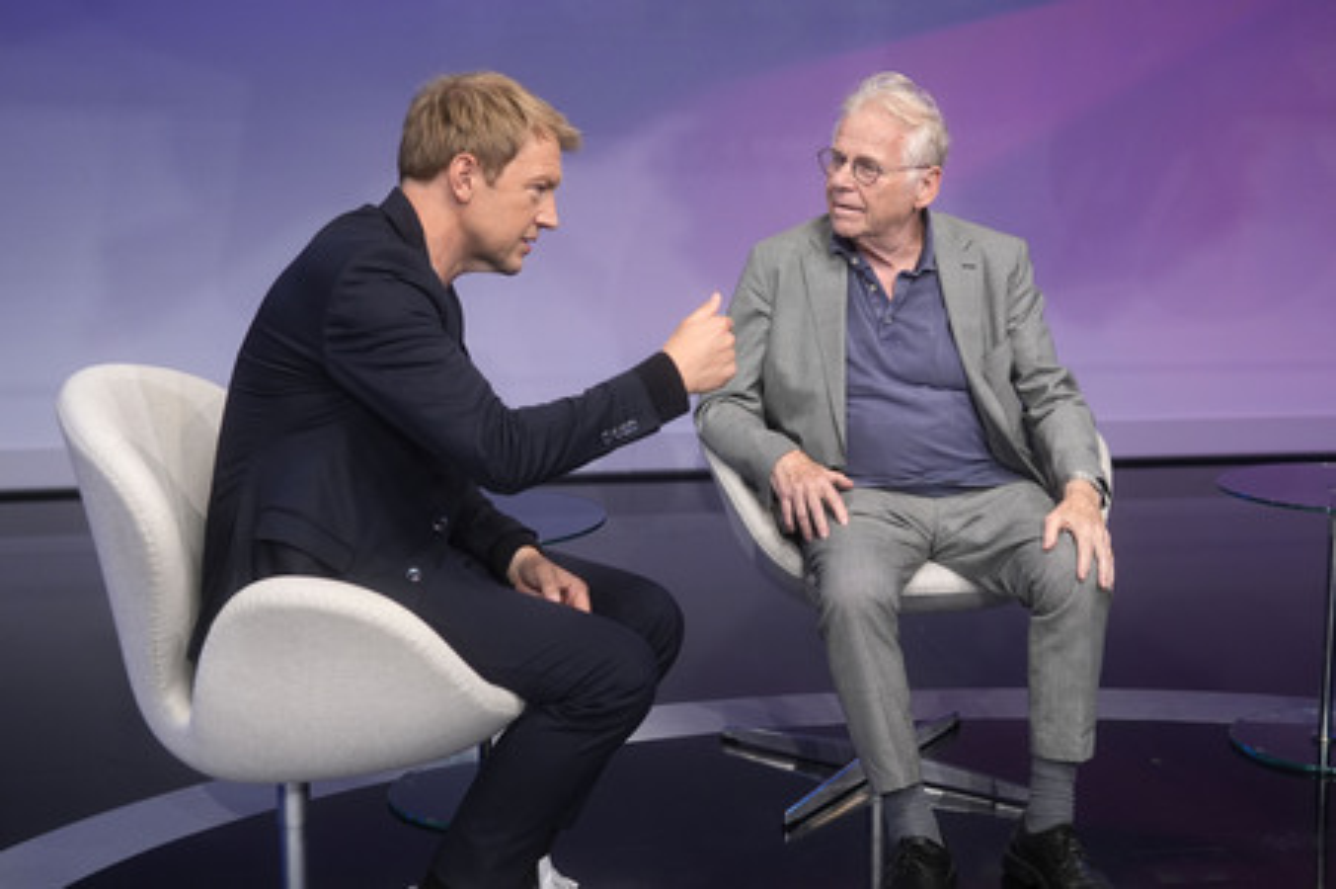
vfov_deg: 29.8
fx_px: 1669
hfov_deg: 43.6
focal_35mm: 45
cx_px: 668
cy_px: 444
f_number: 2.2
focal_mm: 30
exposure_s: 1/250
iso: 640
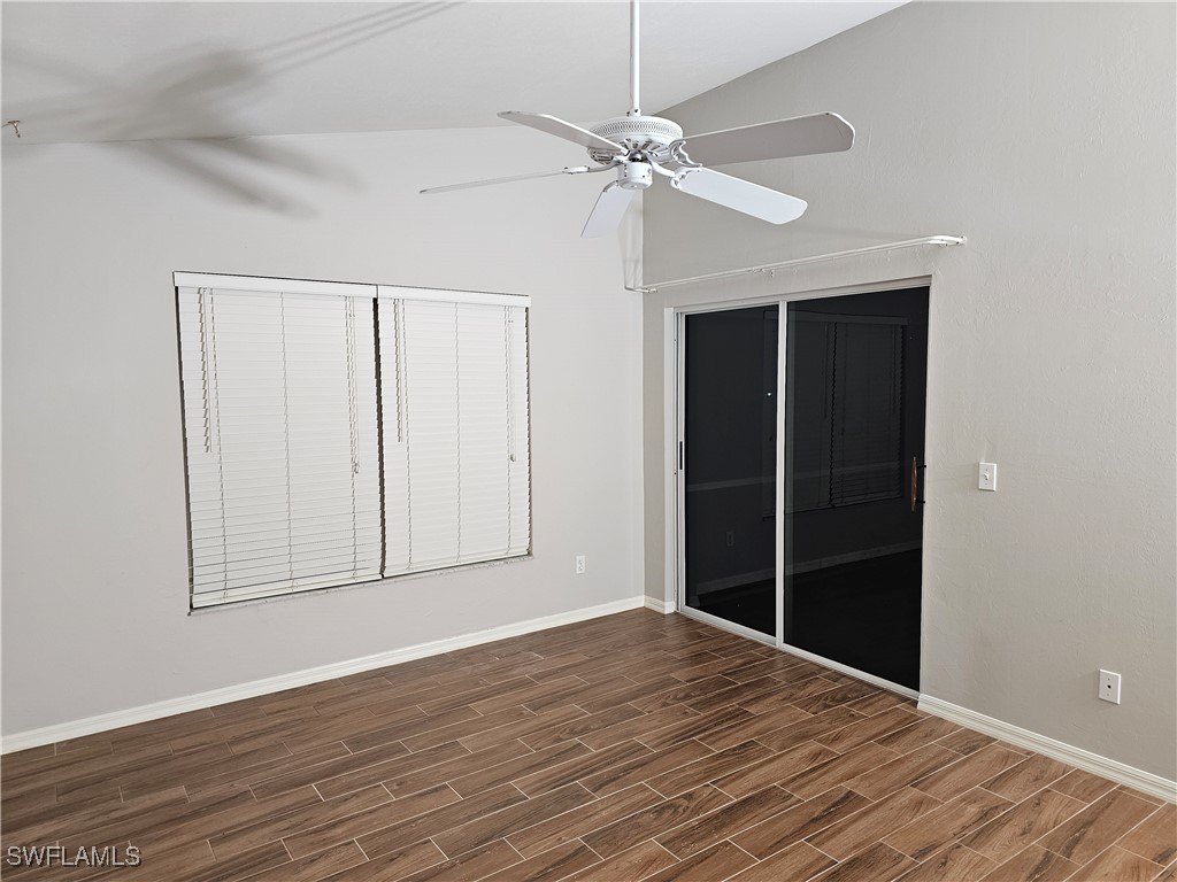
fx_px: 782
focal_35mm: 23
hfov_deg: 73.9
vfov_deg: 58.9
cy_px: 441
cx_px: 588
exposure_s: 1/120
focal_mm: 6.3
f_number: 1.7
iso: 125
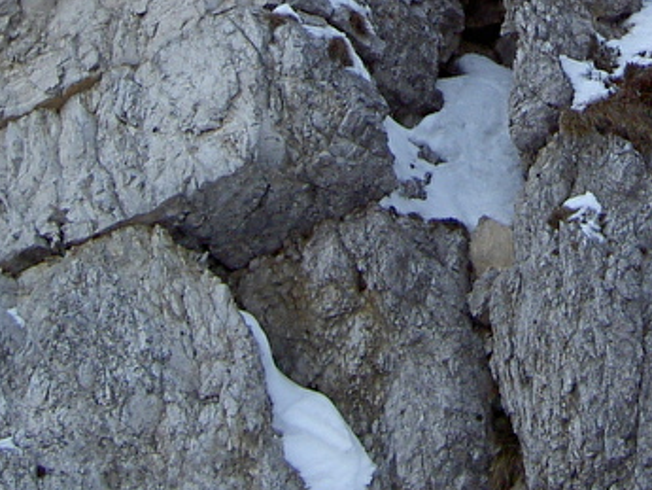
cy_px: -232
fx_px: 2770
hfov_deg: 13.3
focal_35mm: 147
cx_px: 590
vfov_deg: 9.8
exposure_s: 1/250
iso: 50
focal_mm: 8
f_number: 2.8
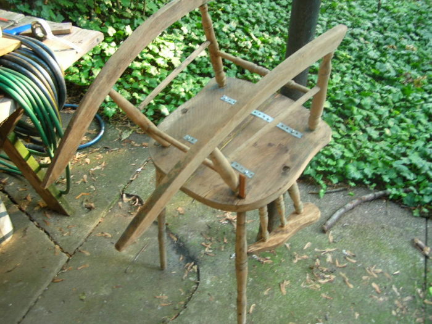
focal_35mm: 36
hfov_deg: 51.4
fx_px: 449
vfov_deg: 39.7
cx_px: 216
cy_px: 162
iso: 50
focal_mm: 6
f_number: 2.7
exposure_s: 1/5.6
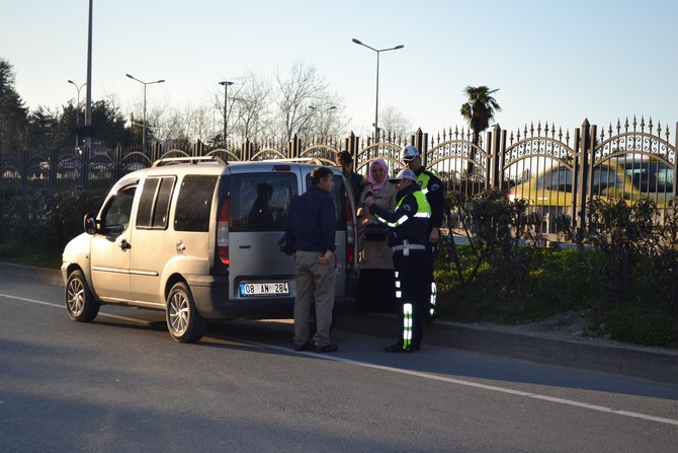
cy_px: 226
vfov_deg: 16.6
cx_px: 339
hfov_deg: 24.6
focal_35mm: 82
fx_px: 1554
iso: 100
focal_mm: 55
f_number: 5.6
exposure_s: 1/200
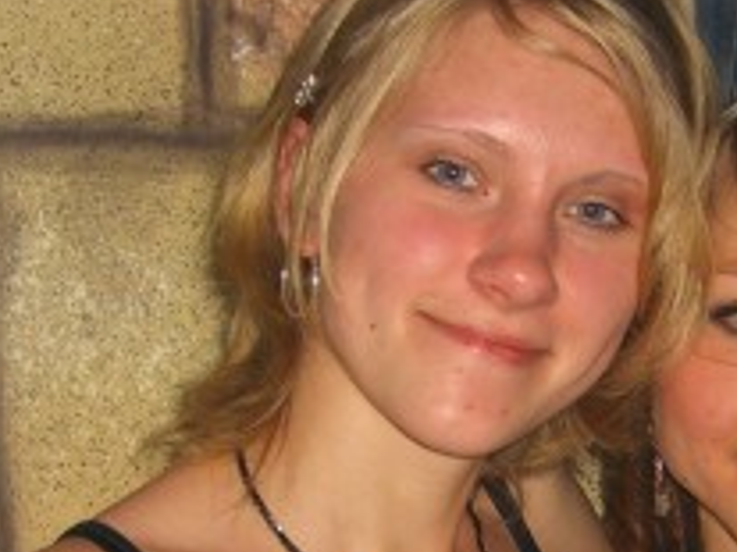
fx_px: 2341
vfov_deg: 13.2
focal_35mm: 110
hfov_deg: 17.8
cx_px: 534
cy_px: 613
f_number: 2.8
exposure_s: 1/60
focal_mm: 7.9
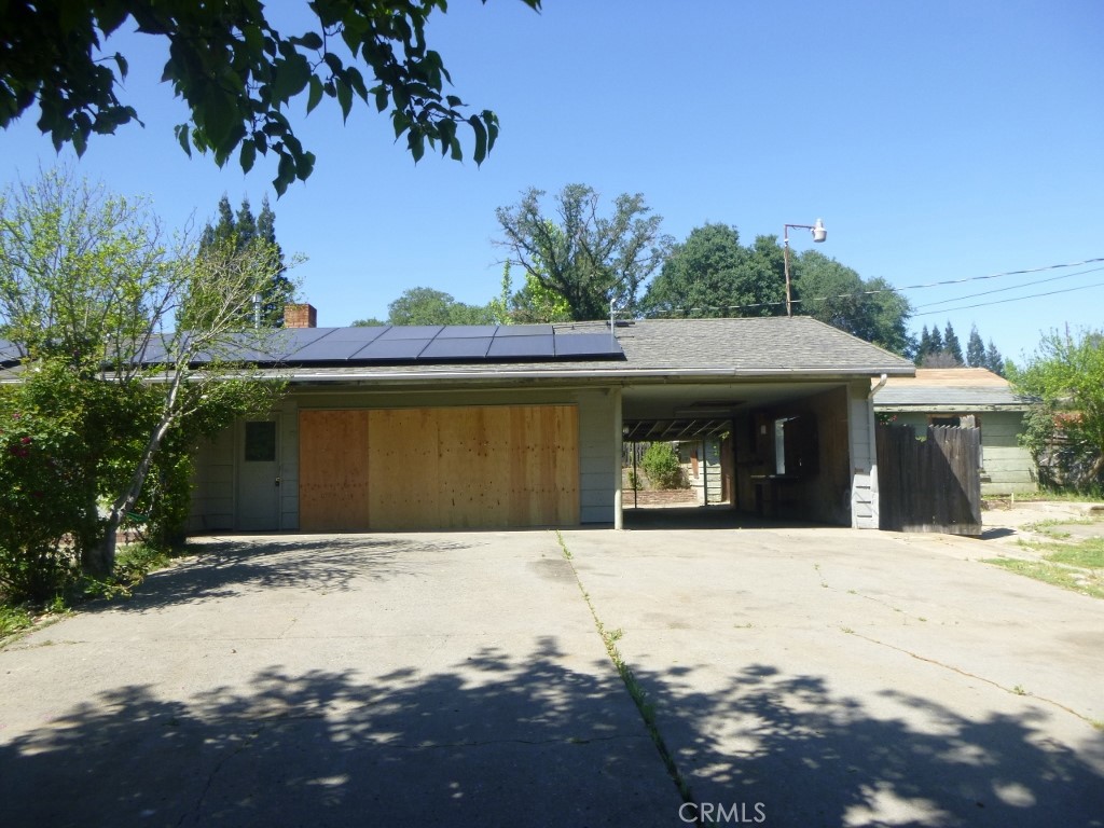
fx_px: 797
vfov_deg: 54.9
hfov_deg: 69.4
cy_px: 414
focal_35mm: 25
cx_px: 552
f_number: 3.9
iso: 100
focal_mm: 4.5
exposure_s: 1/320
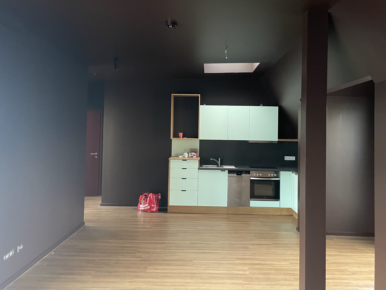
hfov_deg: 58.3
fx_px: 346
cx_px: 211
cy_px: 120
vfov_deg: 45.3
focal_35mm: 31
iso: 640
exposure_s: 1/30
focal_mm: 4.2
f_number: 1.6
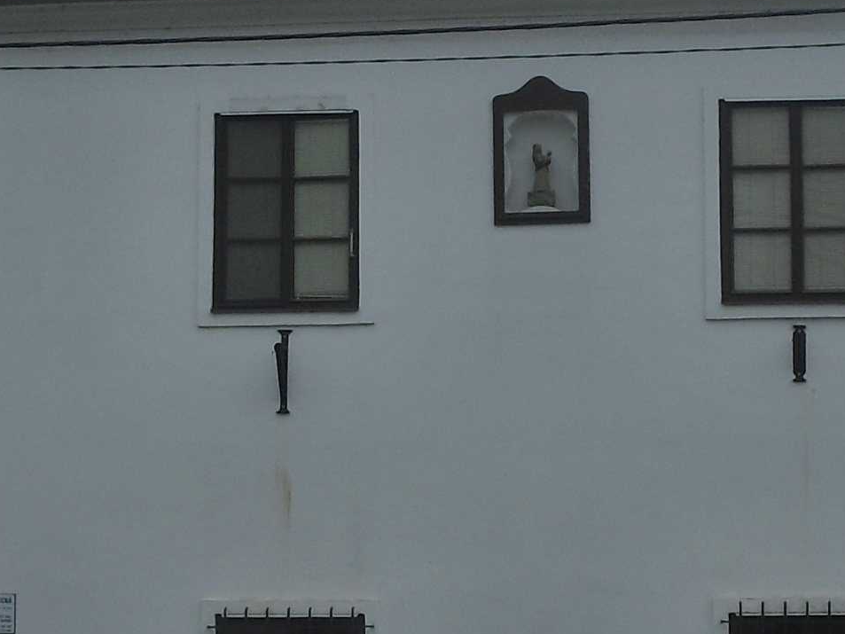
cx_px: 317
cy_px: 327
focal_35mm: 116
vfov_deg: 12.8
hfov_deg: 16.9
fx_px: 2832
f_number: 7.8
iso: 64
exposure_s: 1/160
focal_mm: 6.3
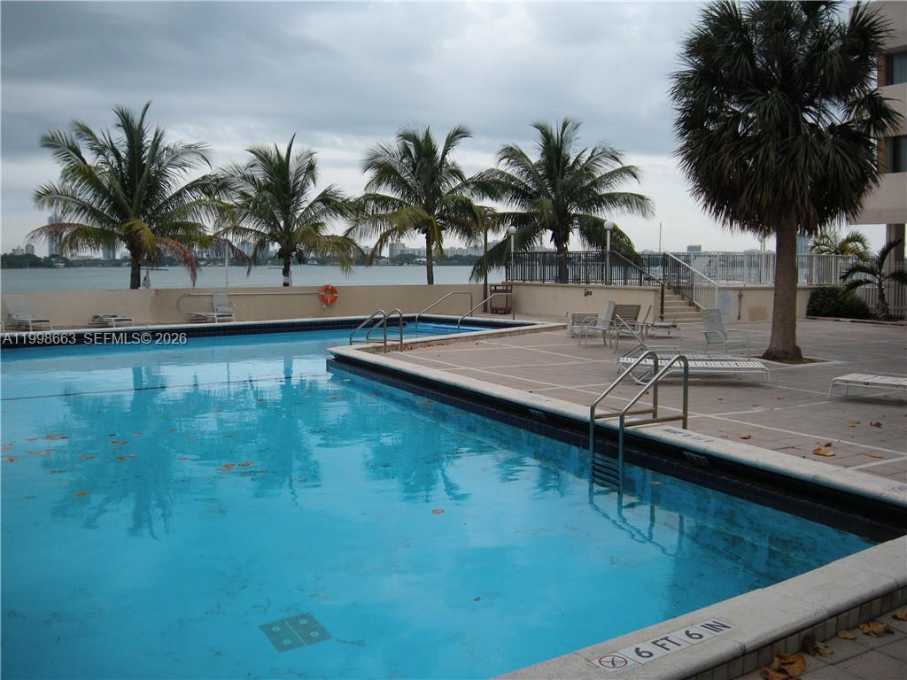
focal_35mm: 35
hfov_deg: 52.6
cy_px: 340
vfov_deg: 40.7
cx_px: 454
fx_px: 917
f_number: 3.8
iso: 64
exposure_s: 1/460
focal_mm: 5.9
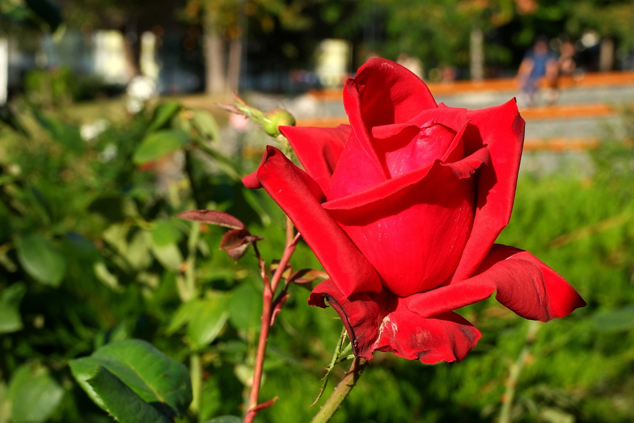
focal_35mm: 51
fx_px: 898
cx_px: 330
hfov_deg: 38.9
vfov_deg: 26.5
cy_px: 203
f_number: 8
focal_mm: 27
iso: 640
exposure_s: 1/550
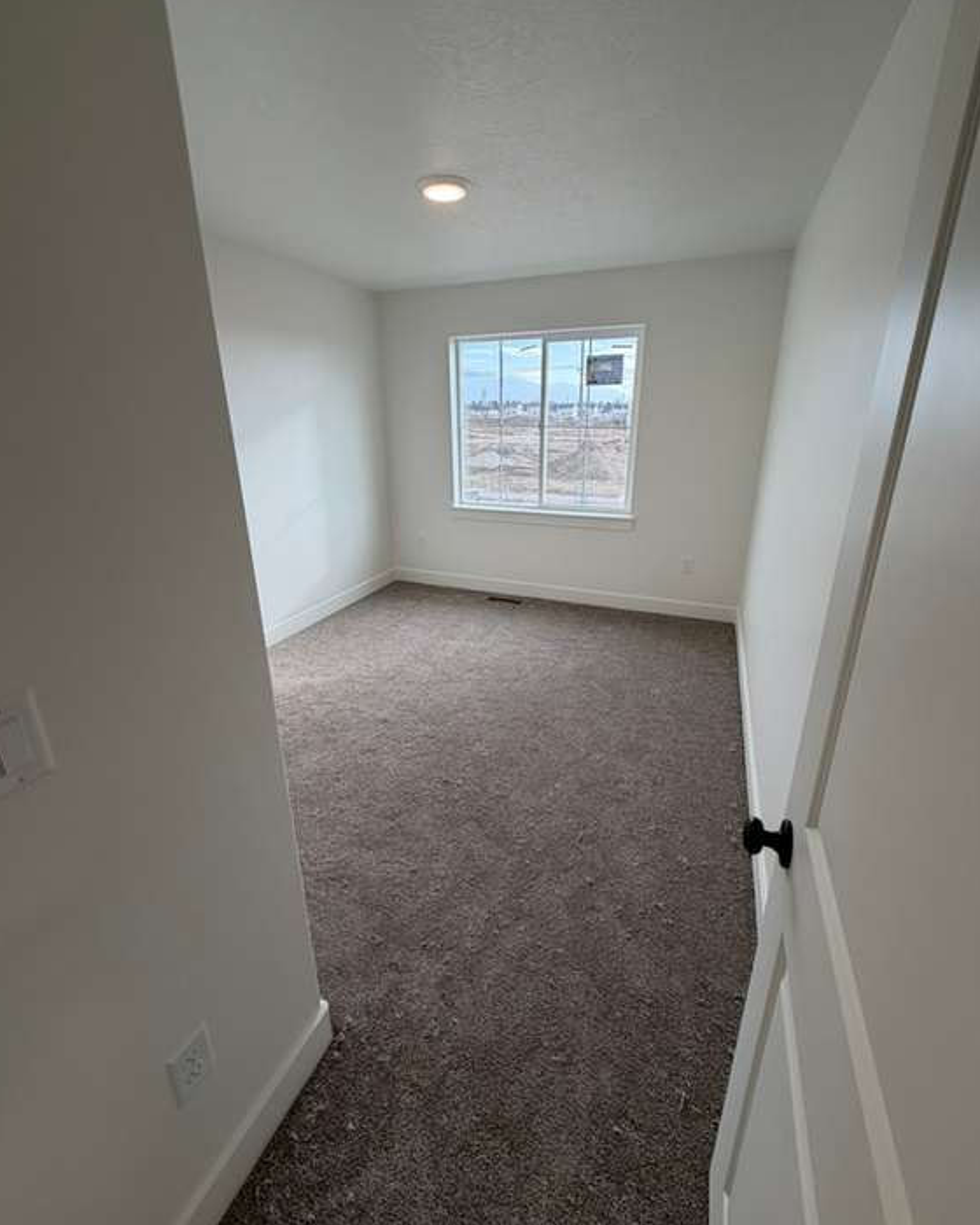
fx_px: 544
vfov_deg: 96.8
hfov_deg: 84.0
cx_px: 485
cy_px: 597
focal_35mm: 15
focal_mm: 2.22
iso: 50
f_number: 2.2
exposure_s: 1/144
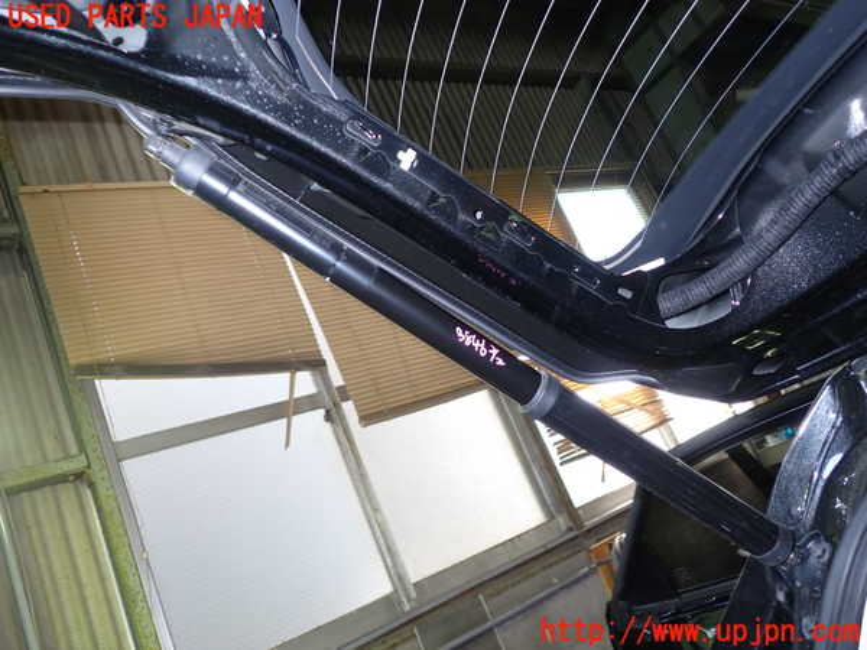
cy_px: 325
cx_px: 434
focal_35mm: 30
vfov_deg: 46.8
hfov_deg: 60.0
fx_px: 751
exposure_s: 1/50
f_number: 2.3
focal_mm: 5.4
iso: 200
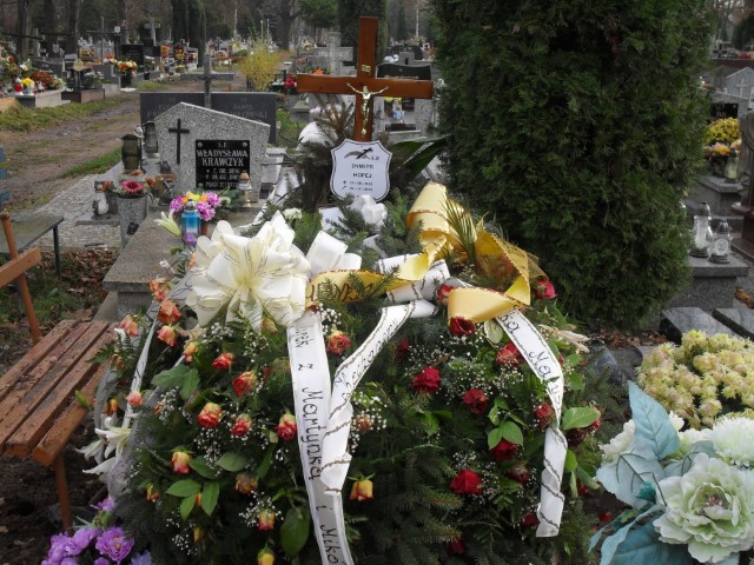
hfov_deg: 44.8
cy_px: 282
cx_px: 377
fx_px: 915
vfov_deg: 34.3
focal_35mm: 42
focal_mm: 7.5
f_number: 3.6
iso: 100
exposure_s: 1/180
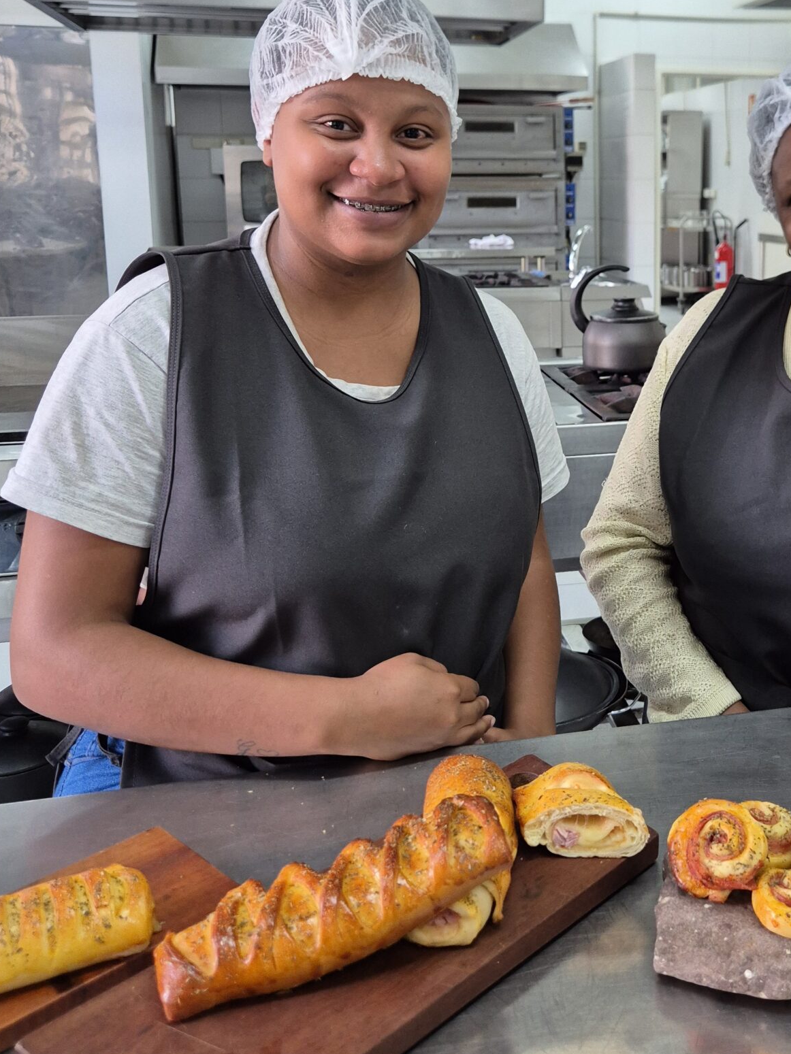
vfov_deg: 48.5
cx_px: 623
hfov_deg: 36.5
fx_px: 1158
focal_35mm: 38
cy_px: 389
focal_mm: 5.4
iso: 250
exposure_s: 1/120
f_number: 1.8
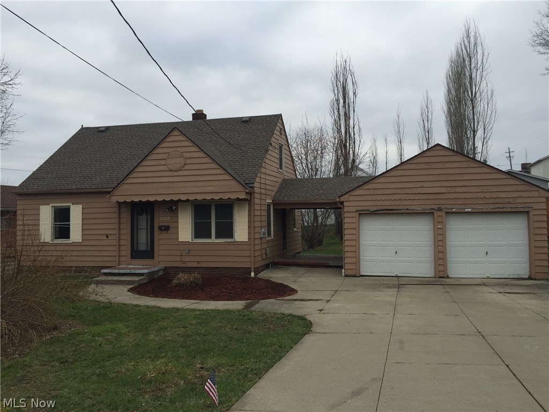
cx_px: 274
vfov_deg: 48.2
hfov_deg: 61.7
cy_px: 206
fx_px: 460
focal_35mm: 29
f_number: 2.2
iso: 32
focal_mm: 4.15
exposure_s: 1/549
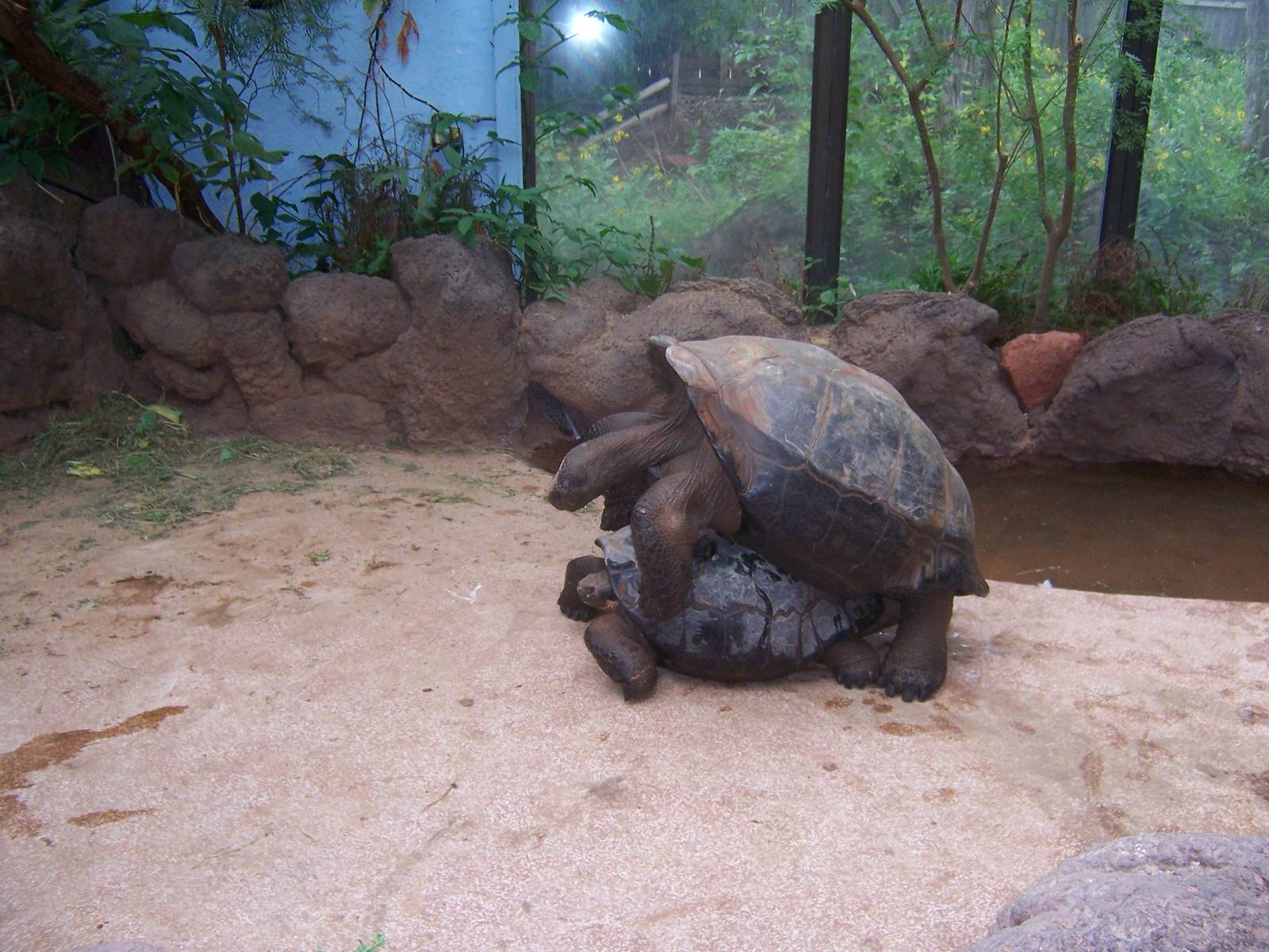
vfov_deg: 42.9
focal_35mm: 33
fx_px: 1210
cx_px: 634
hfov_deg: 55.4
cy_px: 476
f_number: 2.8
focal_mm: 5.5
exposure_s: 1/60
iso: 140
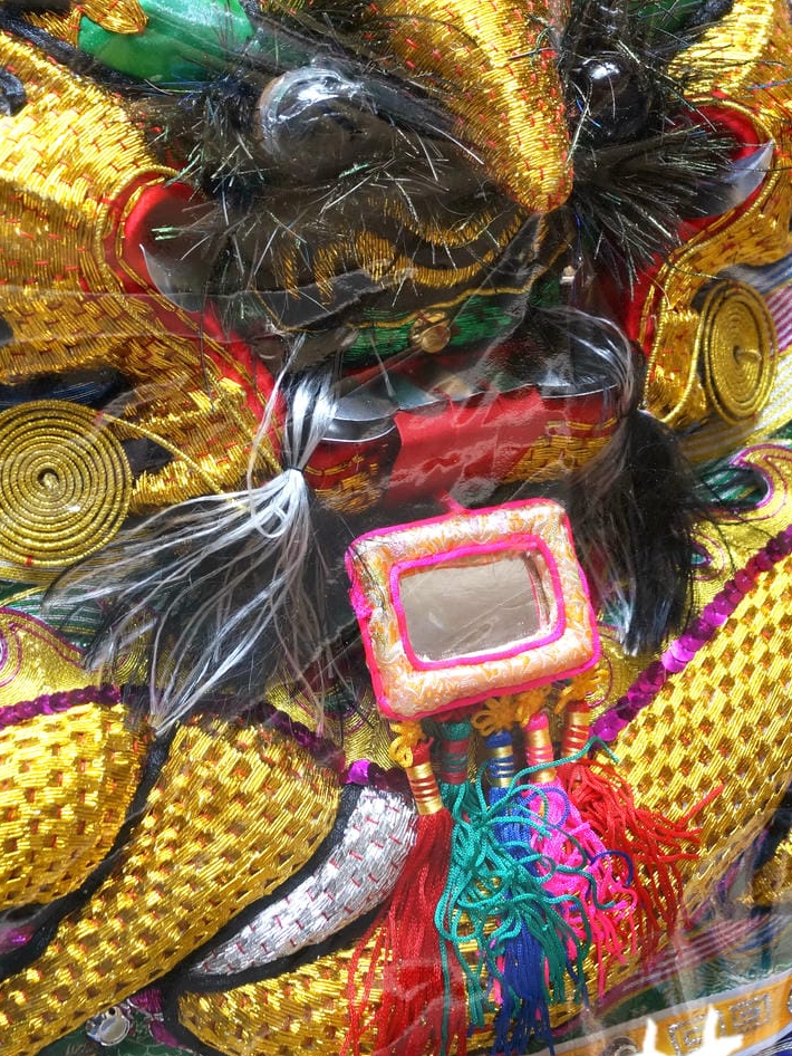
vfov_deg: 29.7
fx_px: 1952
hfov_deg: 22.9
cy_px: 244
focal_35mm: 64
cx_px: 370
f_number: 5.6
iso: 640
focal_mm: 35
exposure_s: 1/80
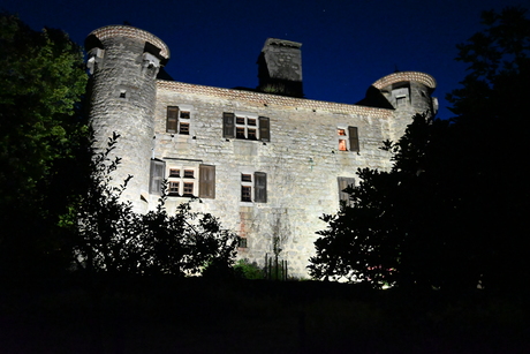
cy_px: 177
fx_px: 442
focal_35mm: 30
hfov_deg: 61.9
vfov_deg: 43.6
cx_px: 265
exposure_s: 1/10
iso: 12800
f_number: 3.8
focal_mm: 20
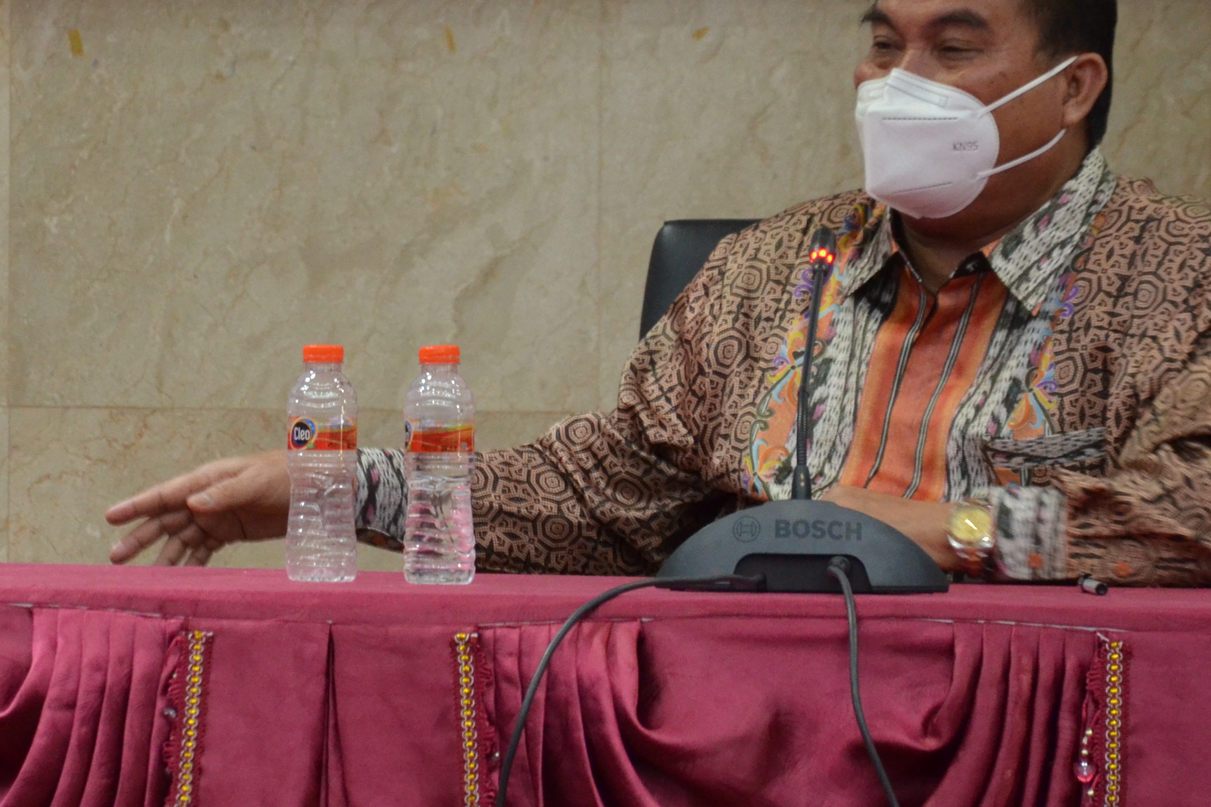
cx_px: 143
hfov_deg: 6.1
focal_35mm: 337
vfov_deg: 4.1
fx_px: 11338
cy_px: 236
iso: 1600
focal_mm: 105
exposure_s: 1/25
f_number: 5.6
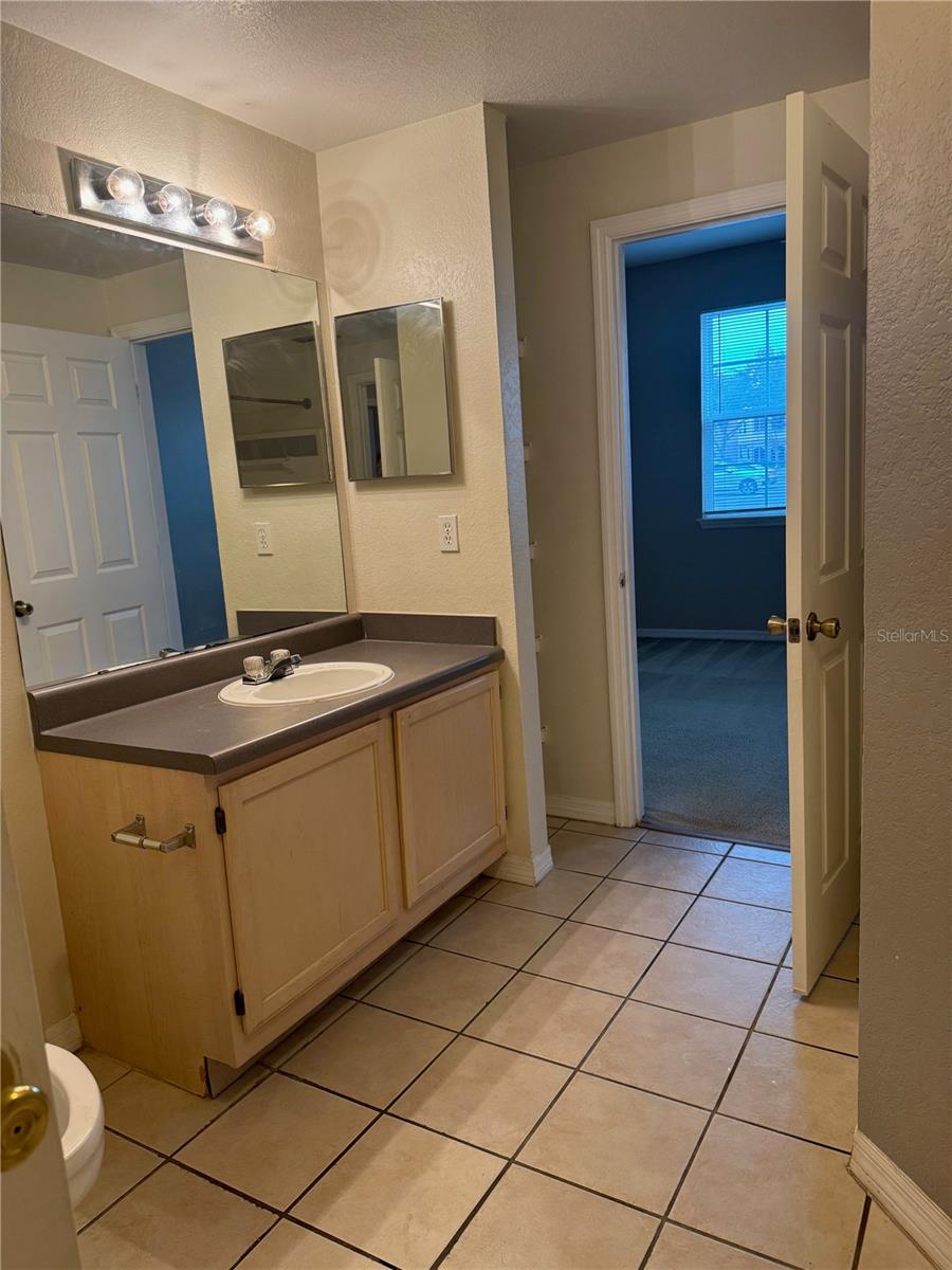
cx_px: 476
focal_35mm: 24
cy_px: 635
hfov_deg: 56.8
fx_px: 880
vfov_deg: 71.6
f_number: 1.78
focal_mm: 6.76
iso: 200
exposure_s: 1/120
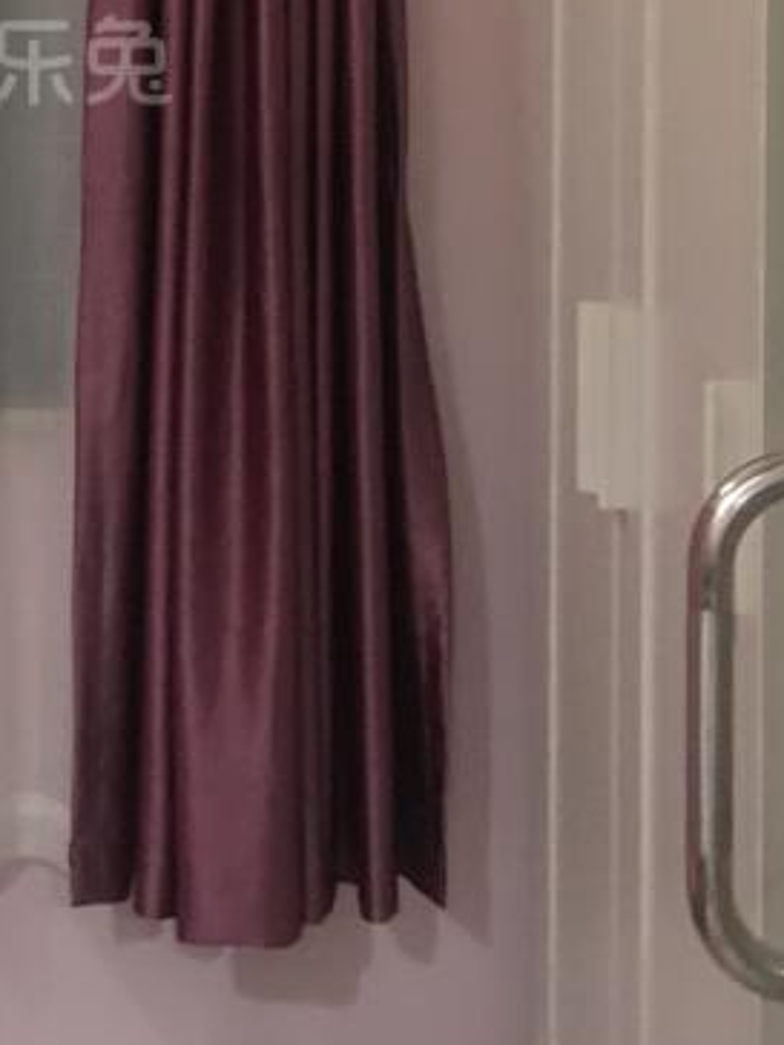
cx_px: -57
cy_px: 33
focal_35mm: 85
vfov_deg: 22.3
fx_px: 2567
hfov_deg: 16.9
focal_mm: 4.15
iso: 100
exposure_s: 1/4
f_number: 2.2
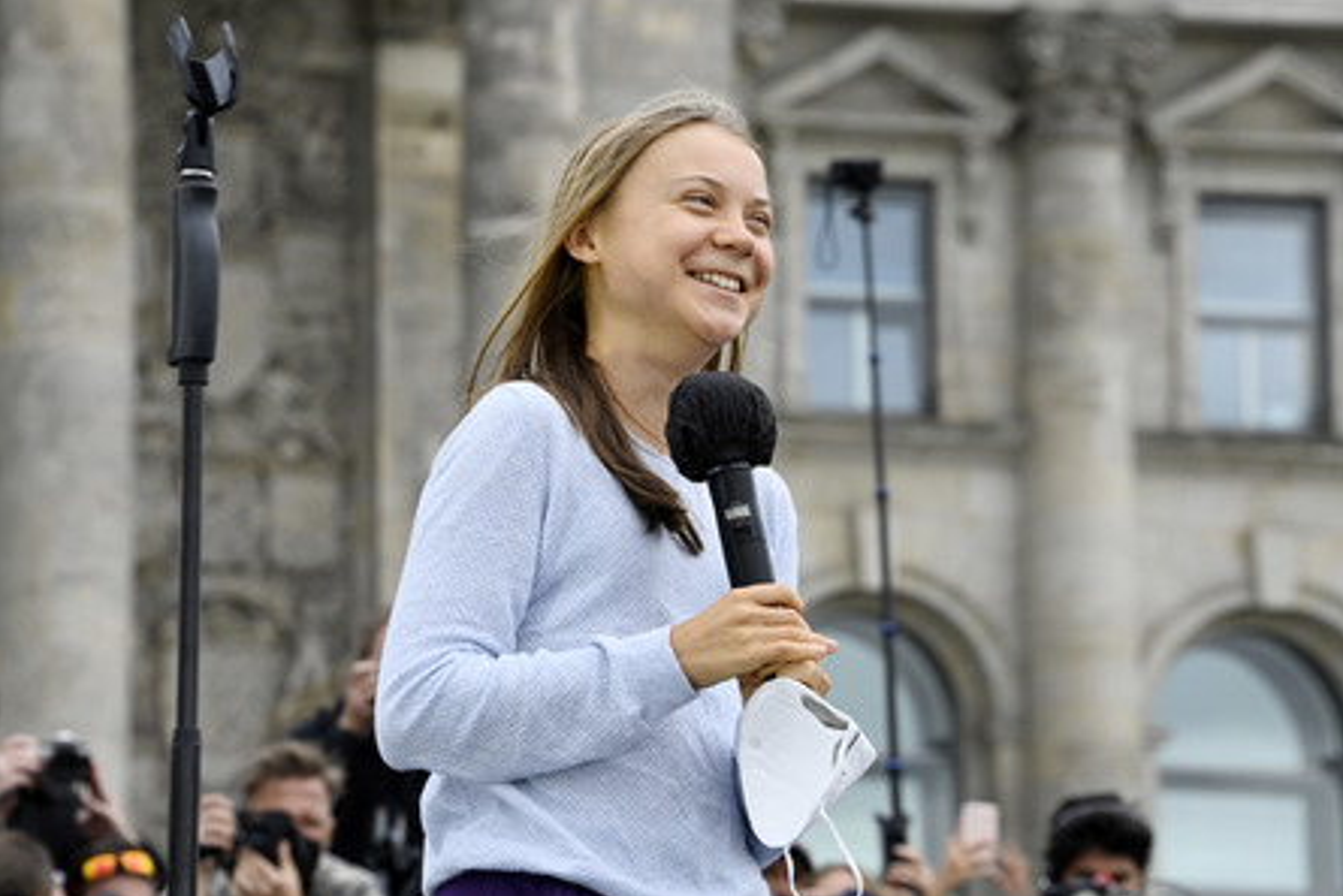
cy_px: 450
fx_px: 5672
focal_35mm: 152
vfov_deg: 9.0
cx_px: 675
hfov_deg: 13.5
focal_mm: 150
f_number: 8
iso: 1600
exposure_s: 1/500
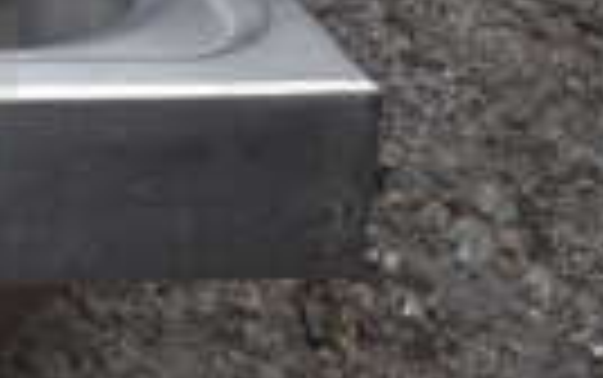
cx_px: -482
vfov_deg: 10.3
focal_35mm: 125
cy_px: -135
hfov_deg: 14.6
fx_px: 2056
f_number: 7.1
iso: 200
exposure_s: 1/320
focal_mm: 18
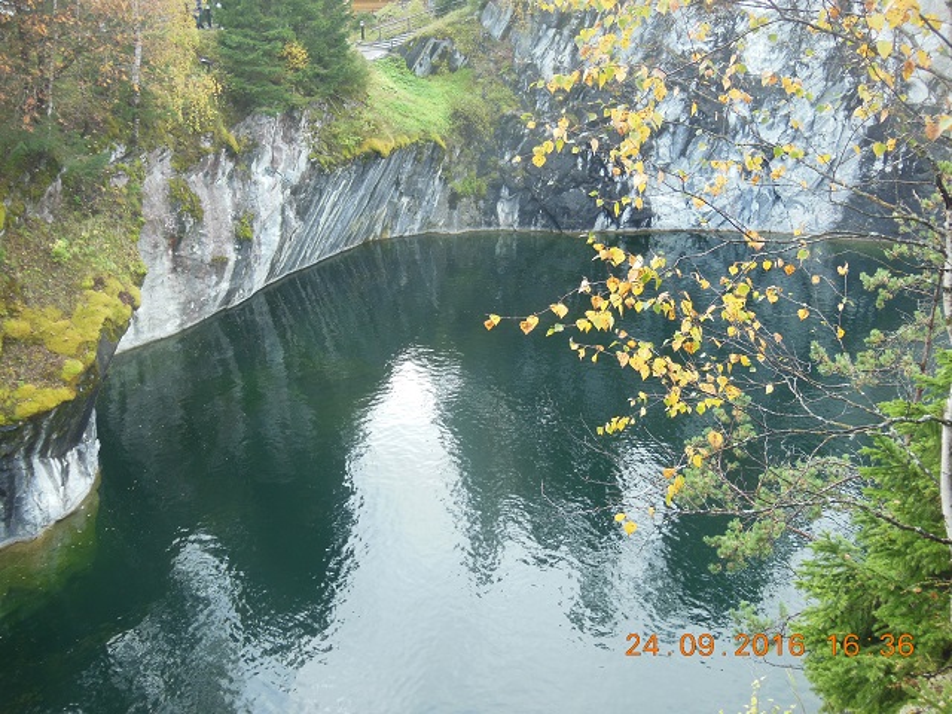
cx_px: 476
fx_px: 1073
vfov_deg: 36.8
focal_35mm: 39
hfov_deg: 47.9
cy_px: 357
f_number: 4.1
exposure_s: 1/40
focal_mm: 6.9
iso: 125
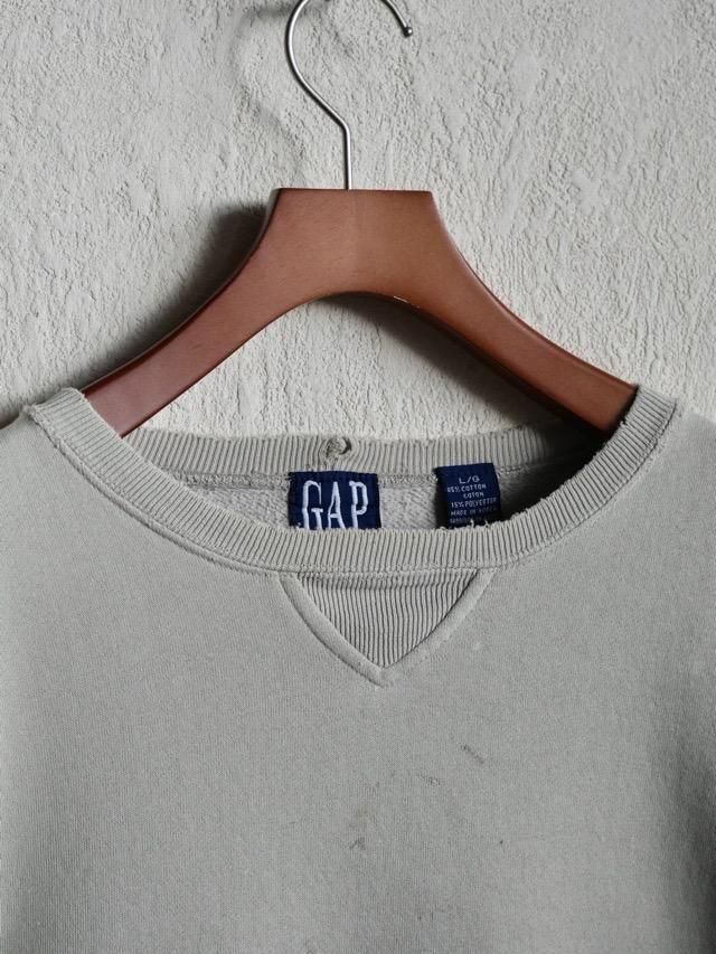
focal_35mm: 58
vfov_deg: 33.2
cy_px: 477
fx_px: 1599
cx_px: 358
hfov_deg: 25.2
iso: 400
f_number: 3.7
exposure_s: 1/60
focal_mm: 29
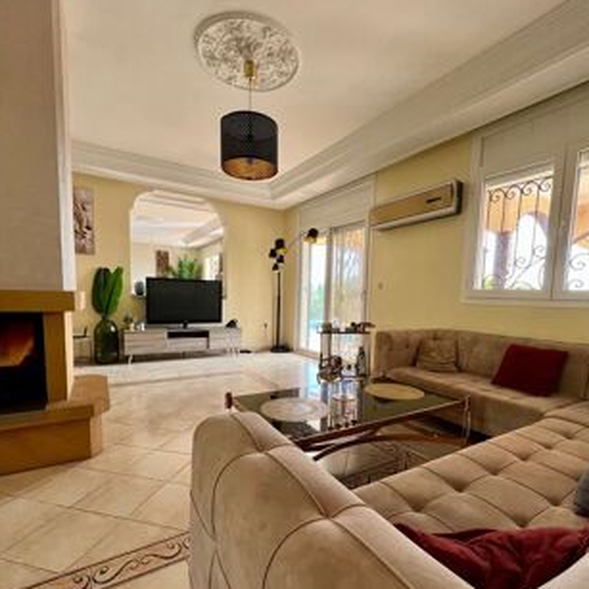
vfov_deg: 87.0
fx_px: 308
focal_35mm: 16
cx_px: 301
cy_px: 331
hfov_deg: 87.4
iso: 80
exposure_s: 1/99
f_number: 1.8
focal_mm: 1.57
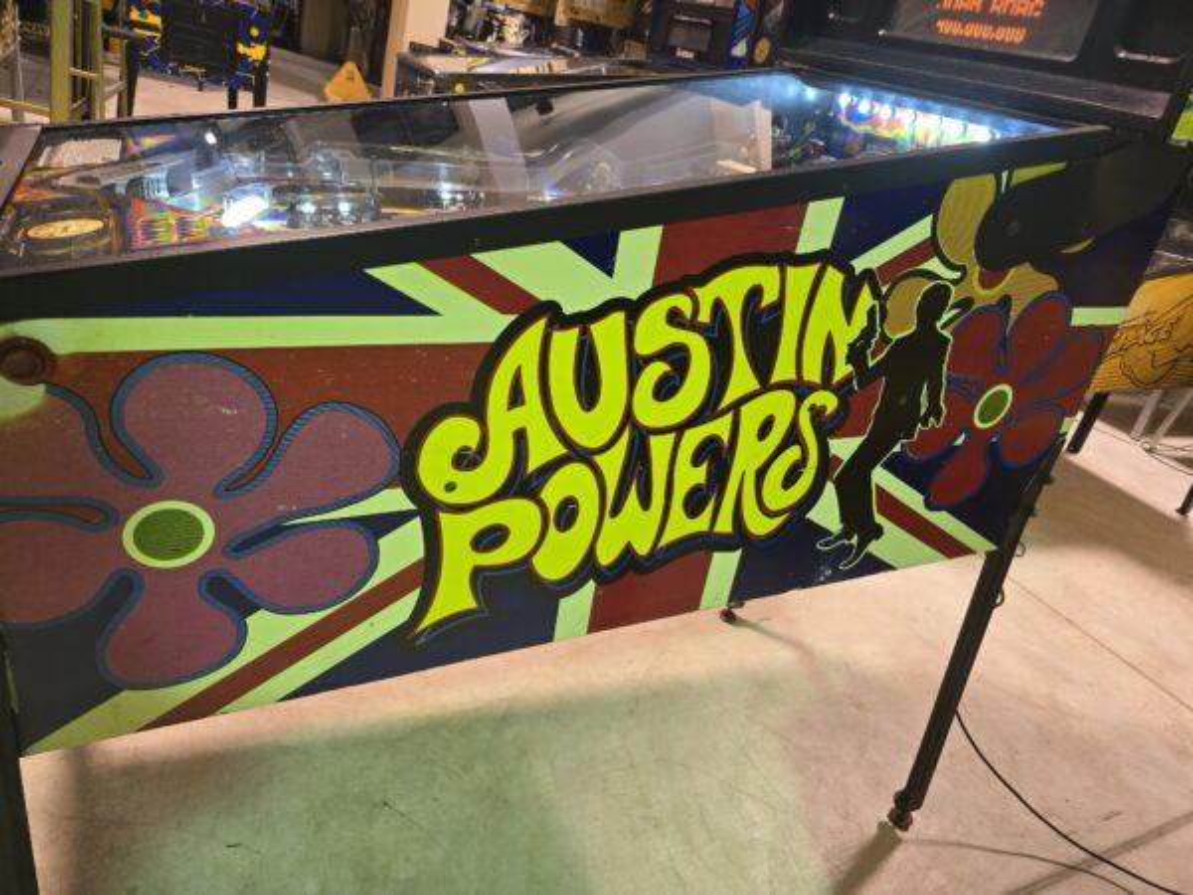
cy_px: 448
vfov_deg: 58.9
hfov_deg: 73.9
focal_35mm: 23
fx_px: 793
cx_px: 596
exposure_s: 1/100
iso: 500
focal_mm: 6.3
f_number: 1.7
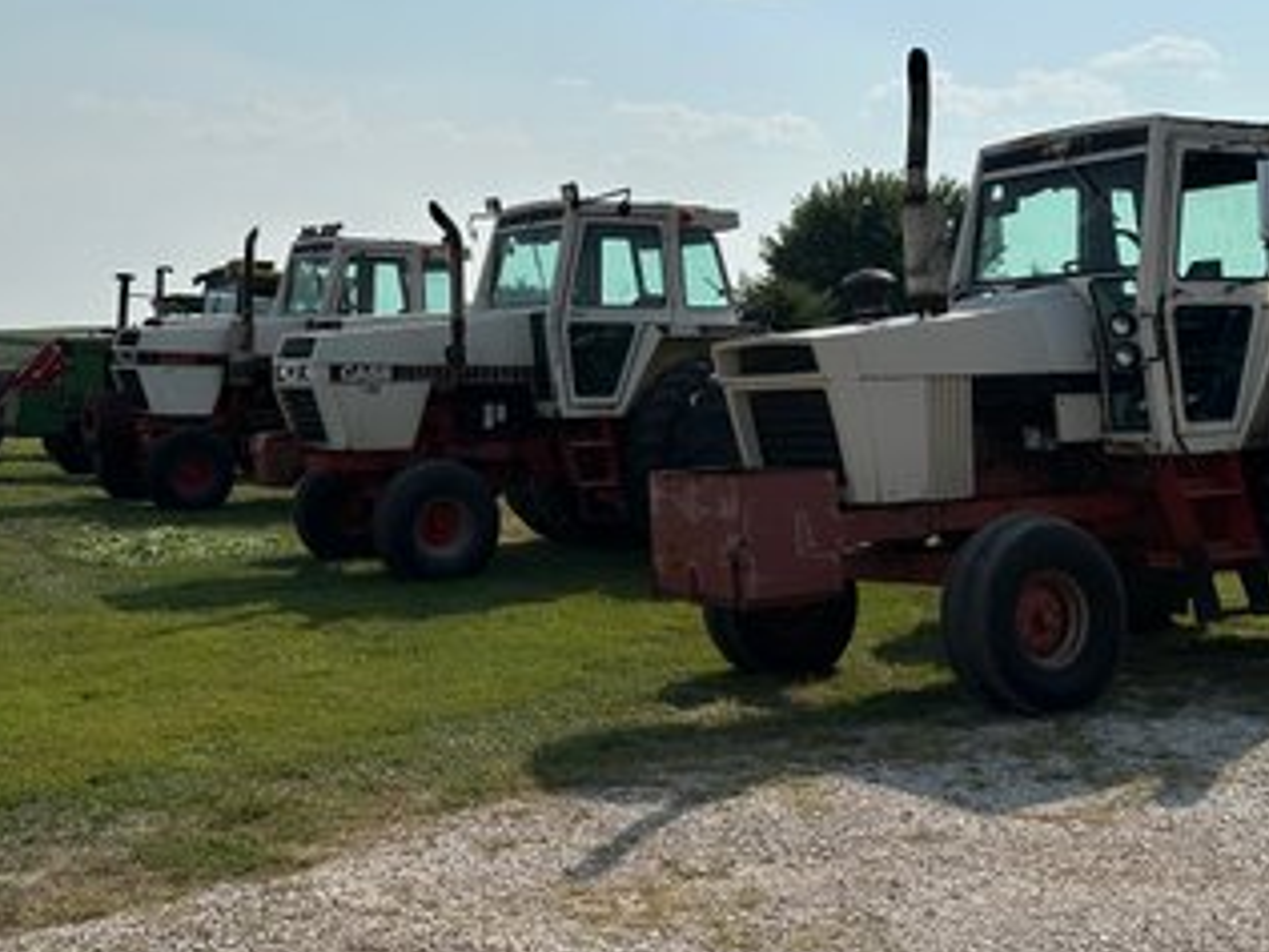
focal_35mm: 48
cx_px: 516
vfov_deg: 30.1
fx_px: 1760
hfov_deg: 39.5
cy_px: 360
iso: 80
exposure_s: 1/15625
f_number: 1.78
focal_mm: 6.86
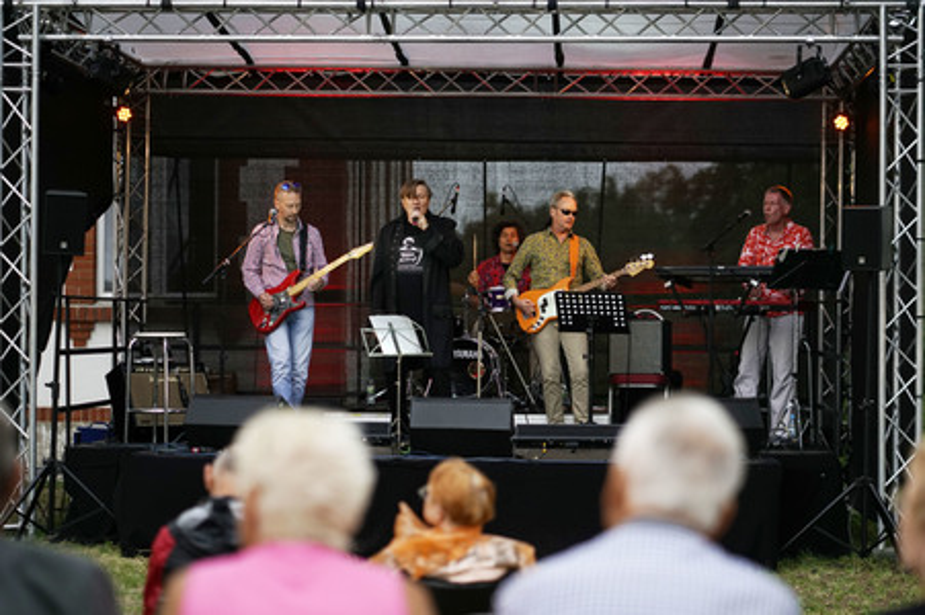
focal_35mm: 85
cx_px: 462
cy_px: 308
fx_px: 2182
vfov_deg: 16.0
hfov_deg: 23.9
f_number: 2.2
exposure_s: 1/1600
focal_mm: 85
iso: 640
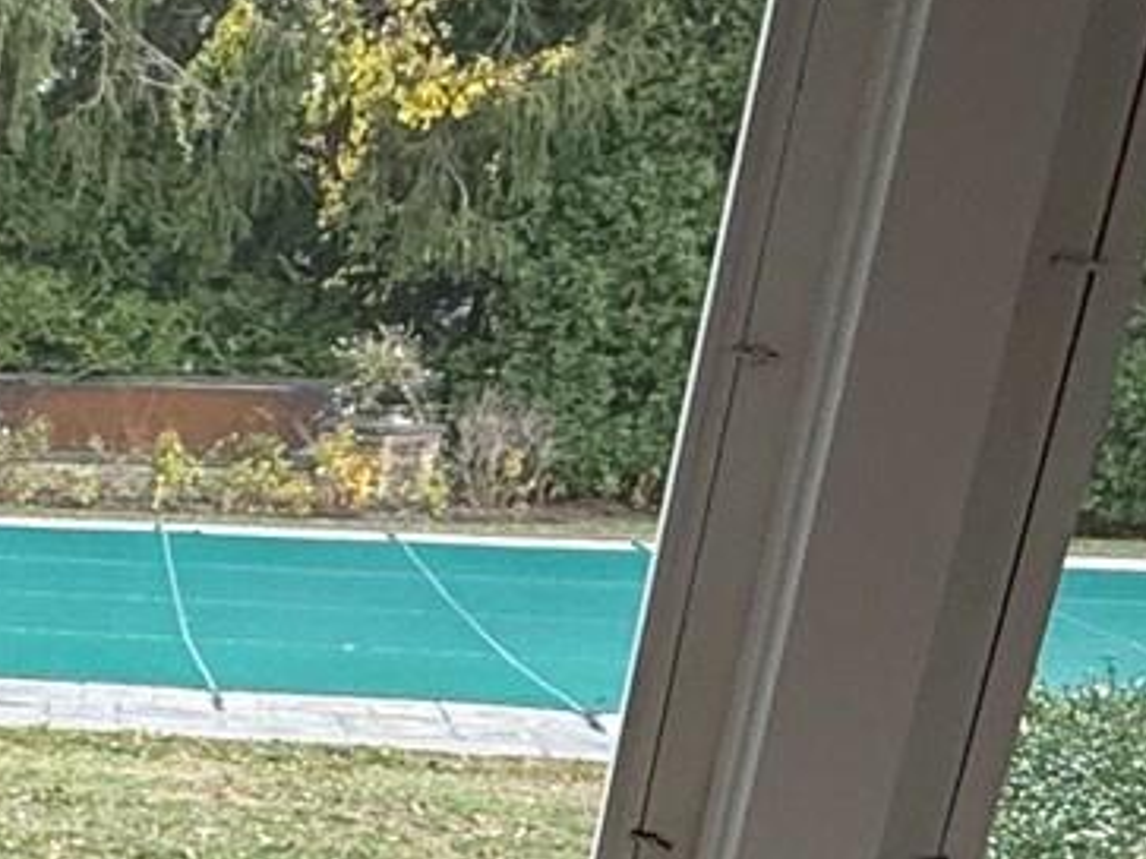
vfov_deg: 17.3
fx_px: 2615
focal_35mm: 79
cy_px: 1191
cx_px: -808
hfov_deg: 19.6
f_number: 2.2
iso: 100
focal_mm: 2.22
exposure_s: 1/99
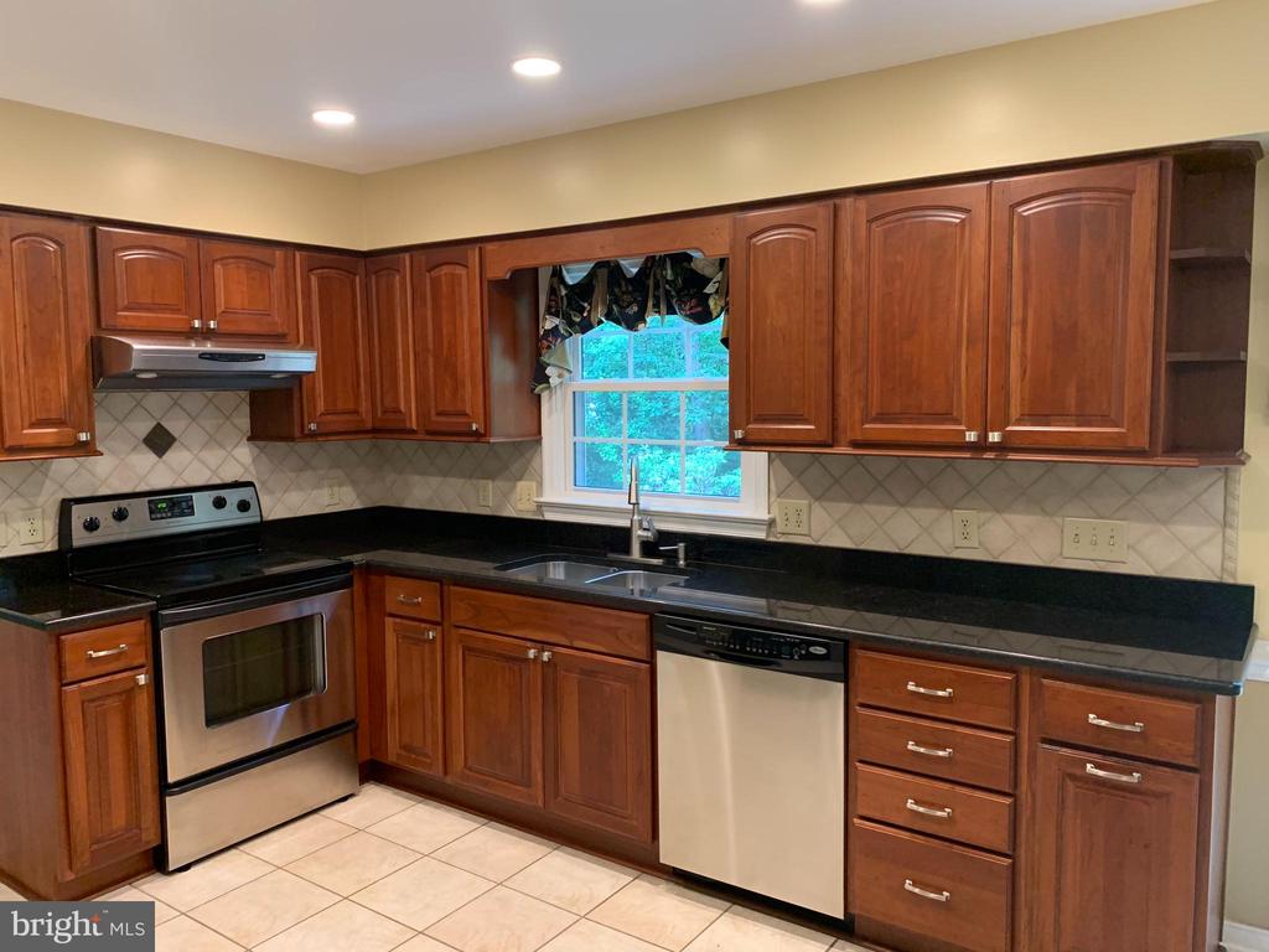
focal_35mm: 26
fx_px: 953
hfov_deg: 67.3
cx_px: 634
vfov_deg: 53.1
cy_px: 476
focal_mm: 4.25
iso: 200
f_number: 1.8
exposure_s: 1/60
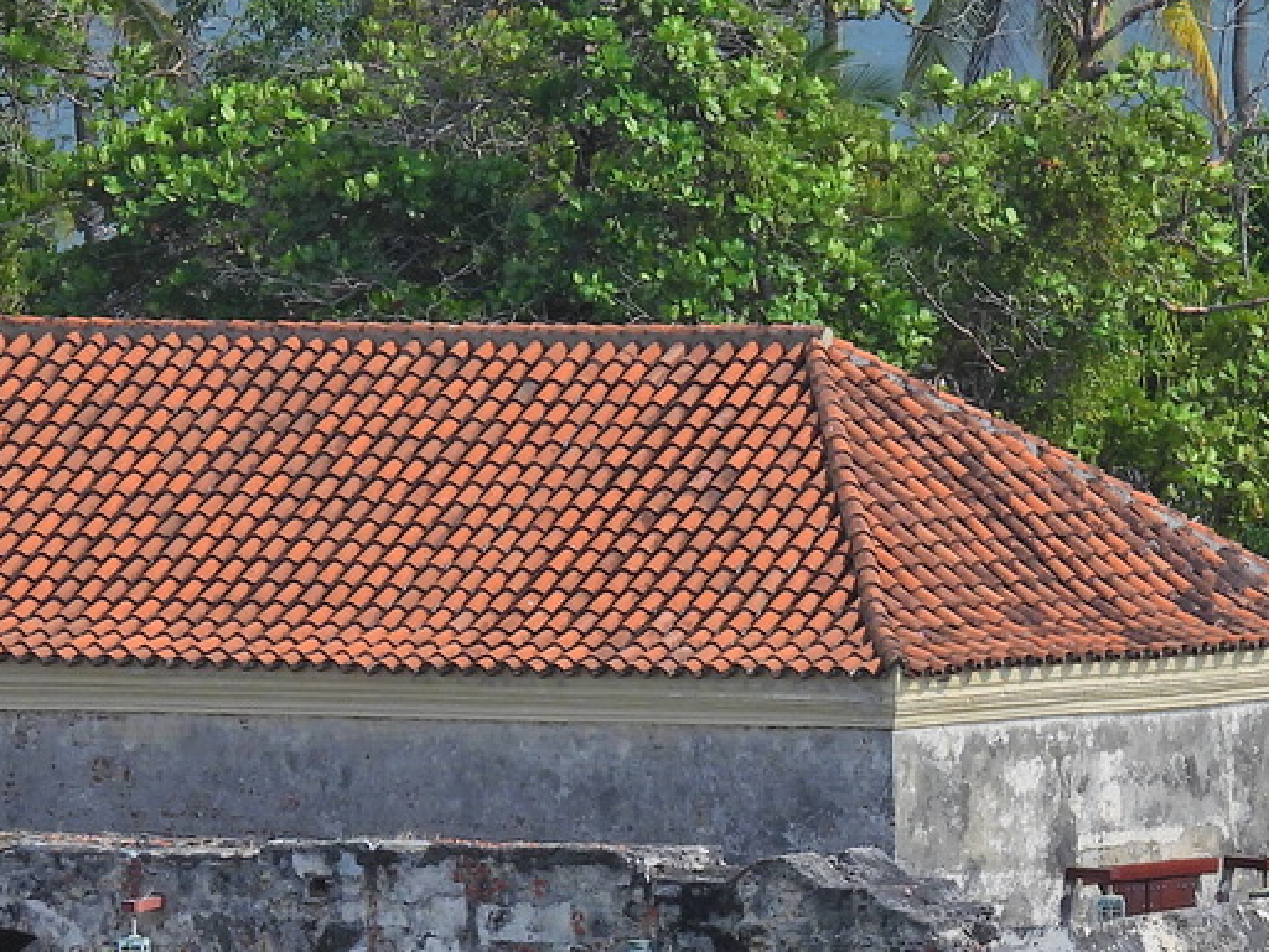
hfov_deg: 2.3
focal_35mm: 875
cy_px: 759
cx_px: 300
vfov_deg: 1.7
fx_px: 32077
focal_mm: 62.5
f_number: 5
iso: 100
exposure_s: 1/1250
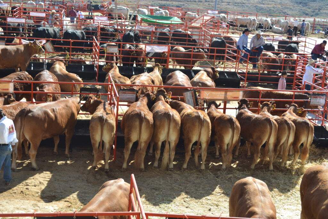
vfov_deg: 23.8
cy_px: 110
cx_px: 164
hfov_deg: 35.0
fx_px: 519
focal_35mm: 57
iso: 100
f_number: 6.3
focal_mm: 38
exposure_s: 1/160
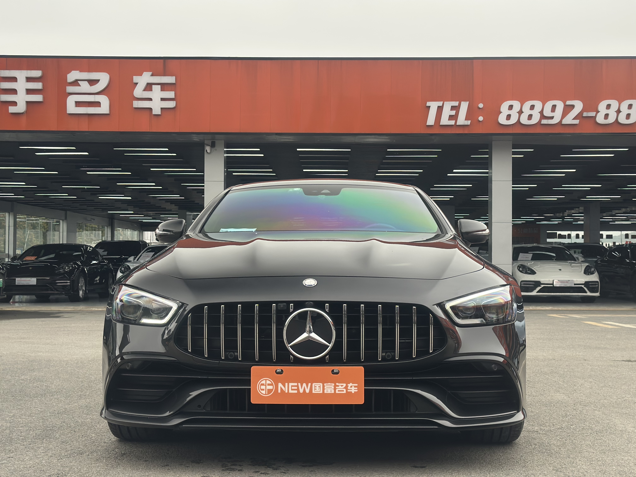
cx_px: 318
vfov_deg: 30.3
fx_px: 882
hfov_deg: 39.7
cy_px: 238
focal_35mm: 48
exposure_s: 1/458
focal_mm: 6.86
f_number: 1.78
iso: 80
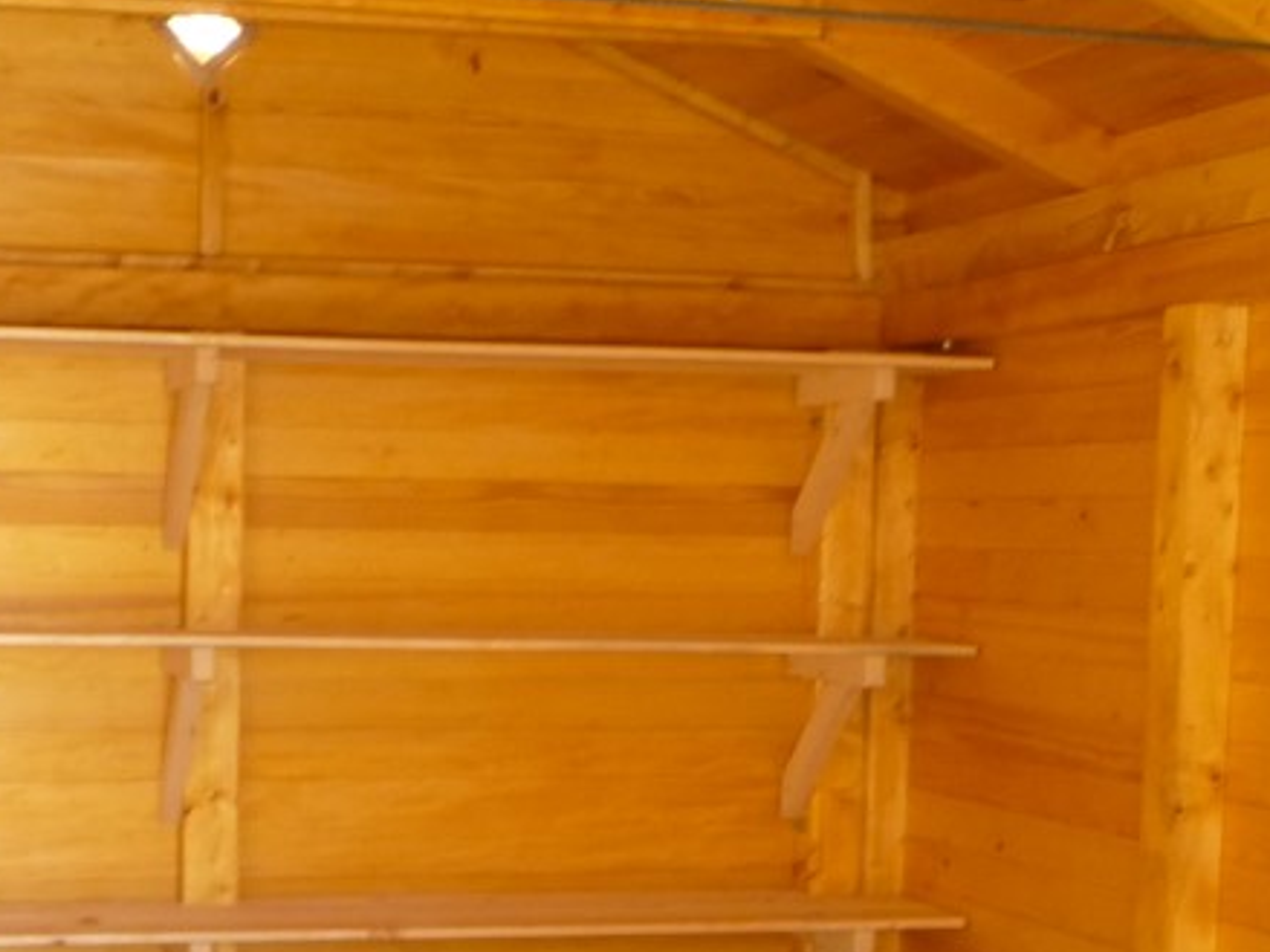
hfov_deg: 27.5
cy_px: 880
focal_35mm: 70
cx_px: 376
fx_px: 2567
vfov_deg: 20.5
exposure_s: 1/30
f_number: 3.3
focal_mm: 5.2
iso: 160
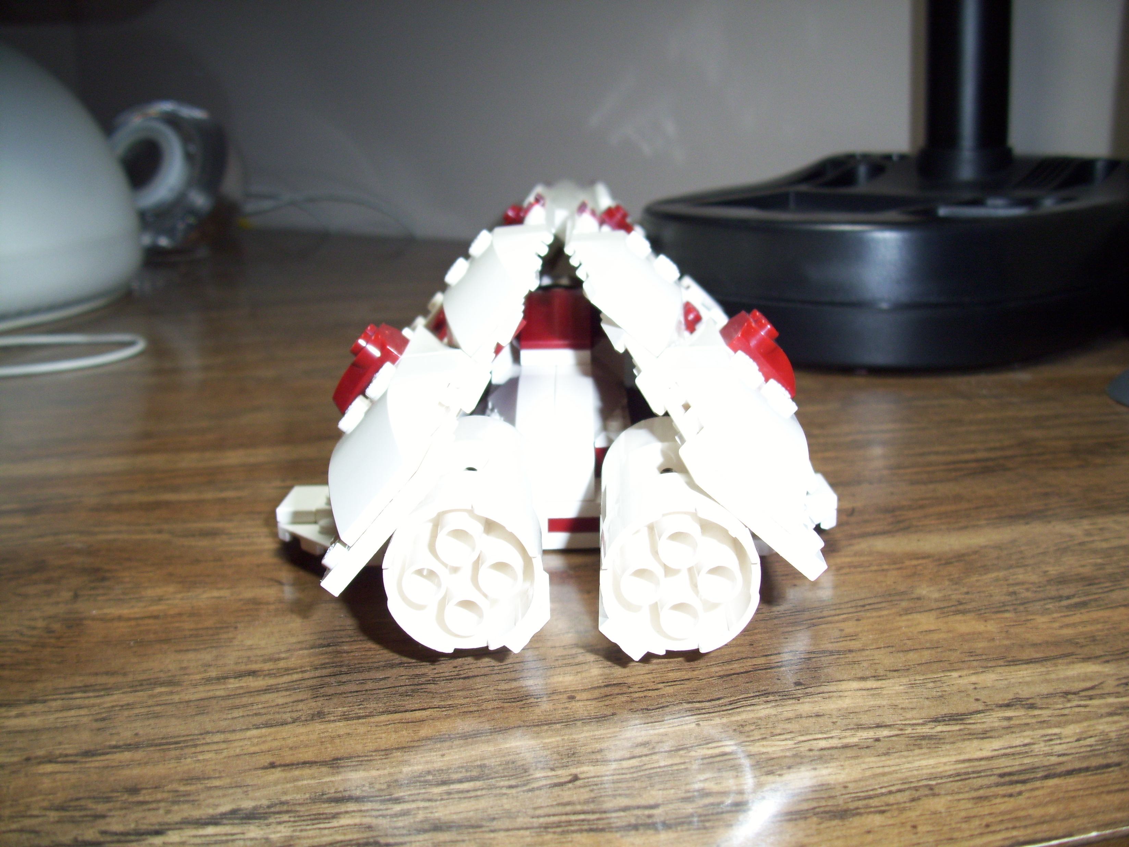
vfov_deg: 41.8
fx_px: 1109
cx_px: 564
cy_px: 424
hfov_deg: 54.0
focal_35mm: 34
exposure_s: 1/40
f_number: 2.9
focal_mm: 5.7
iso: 80
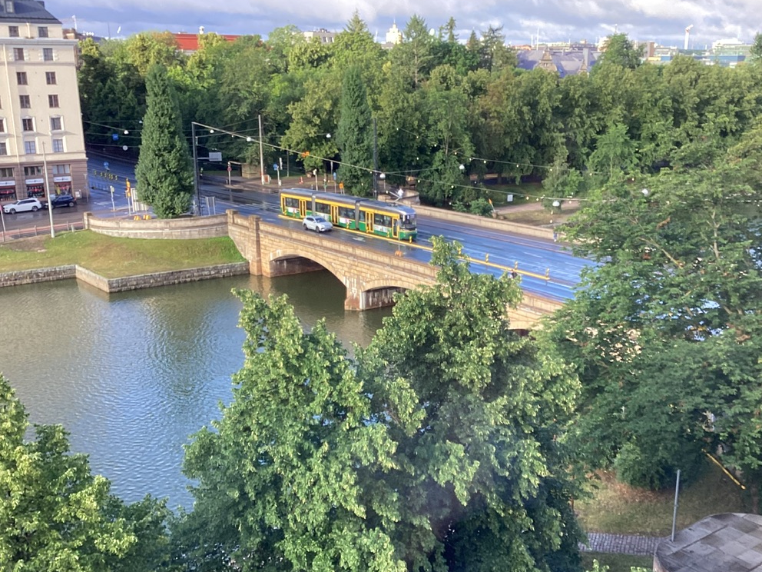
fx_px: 881
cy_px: 358
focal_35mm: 40
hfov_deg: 46.8
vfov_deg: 35.8
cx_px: 406
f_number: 2.4
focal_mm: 3.3
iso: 64
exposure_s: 1/120
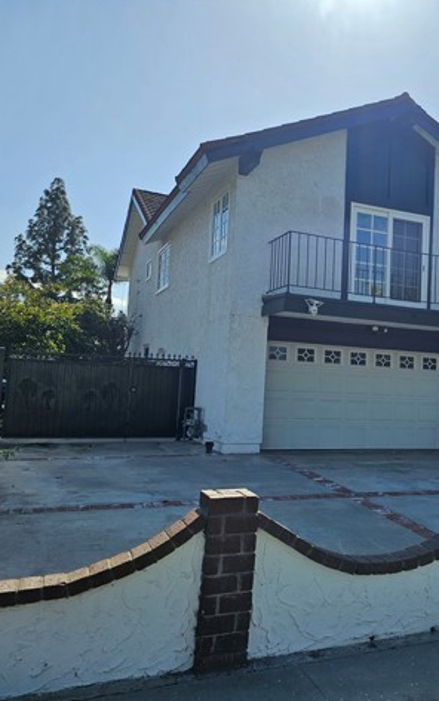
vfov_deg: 58.1
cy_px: 347
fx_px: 631
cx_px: 359
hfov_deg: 36.9
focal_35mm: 33
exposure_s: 1/1099
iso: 10
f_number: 1.7
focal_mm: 6.3
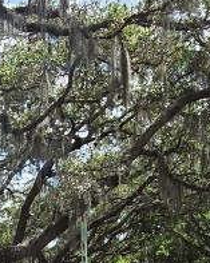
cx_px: 1
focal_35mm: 66
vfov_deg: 27.4
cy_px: 250
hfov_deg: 22.2
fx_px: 514
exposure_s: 1/1395
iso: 50
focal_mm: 2.2
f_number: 2.2
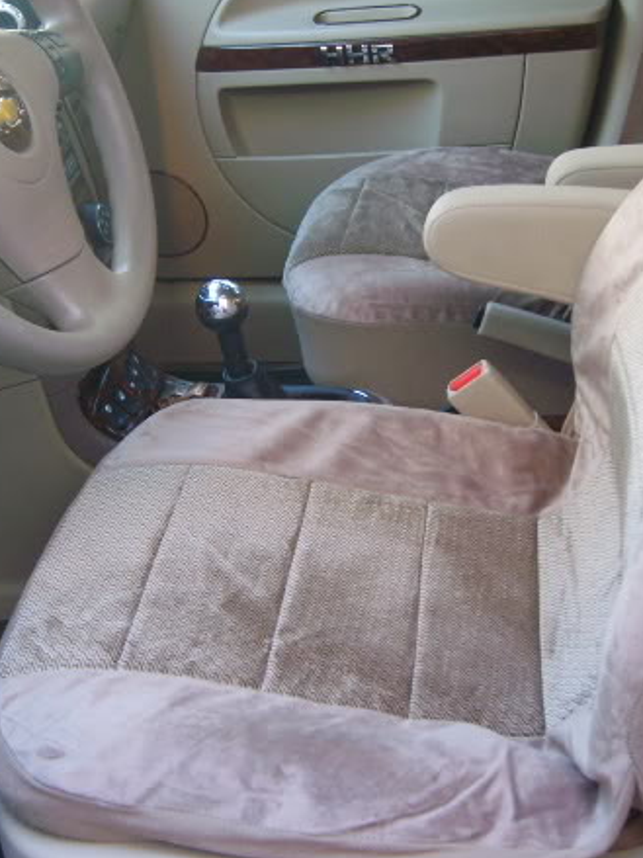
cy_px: 412
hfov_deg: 28.5
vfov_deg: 37.5
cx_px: 346
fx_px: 1264
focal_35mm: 51
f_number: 2.8
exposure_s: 1/30
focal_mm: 5.8
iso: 139
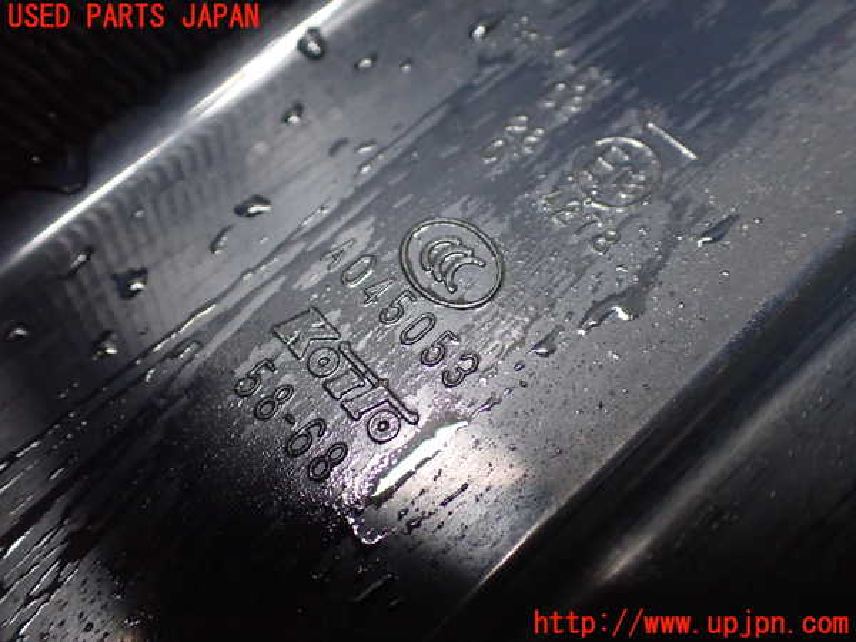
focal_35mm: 36
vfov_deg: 39.7
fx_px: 890
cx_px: 428
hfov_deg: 51.4
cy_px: 321
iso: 1000
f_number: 2.5
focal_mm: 6.37
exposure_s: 1/40
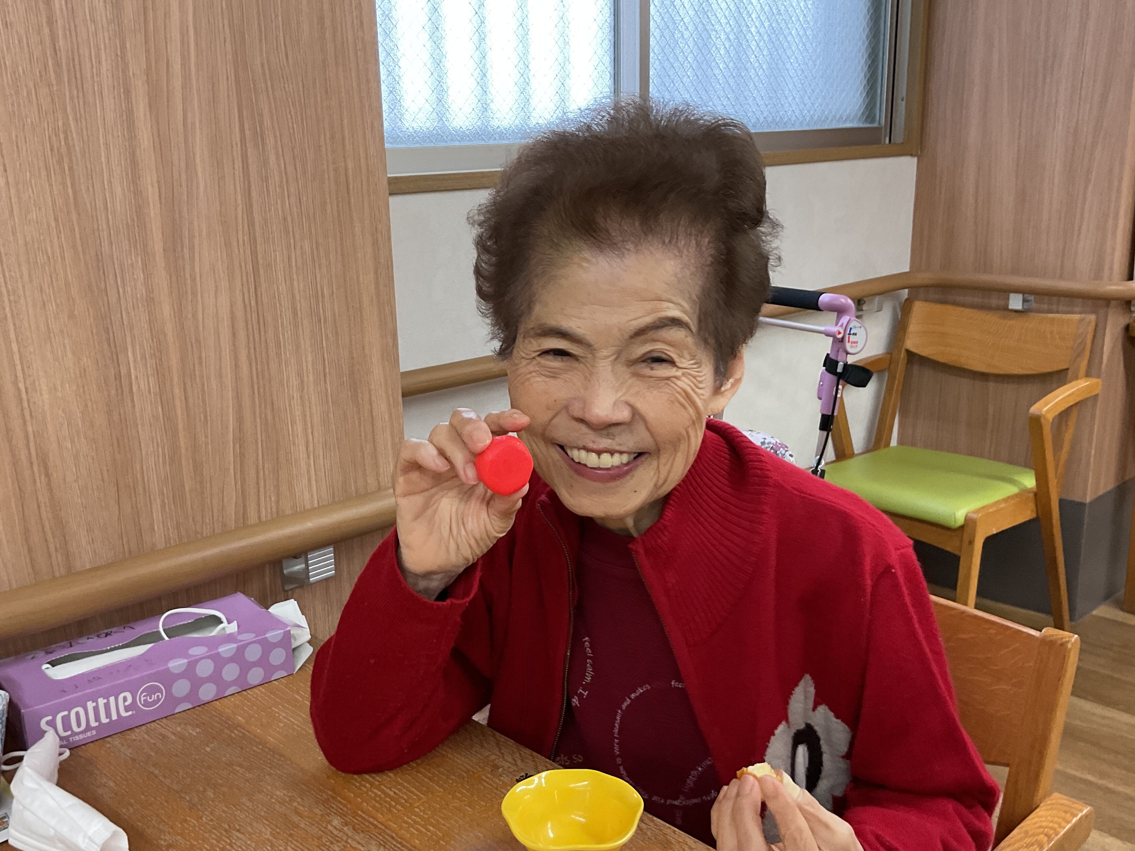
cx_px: 512
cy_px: 471
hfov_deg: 52.5
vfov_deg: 40.6
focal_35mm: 35
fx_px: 1148
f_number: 1.8
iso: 100
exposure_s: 1/60
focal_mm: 3
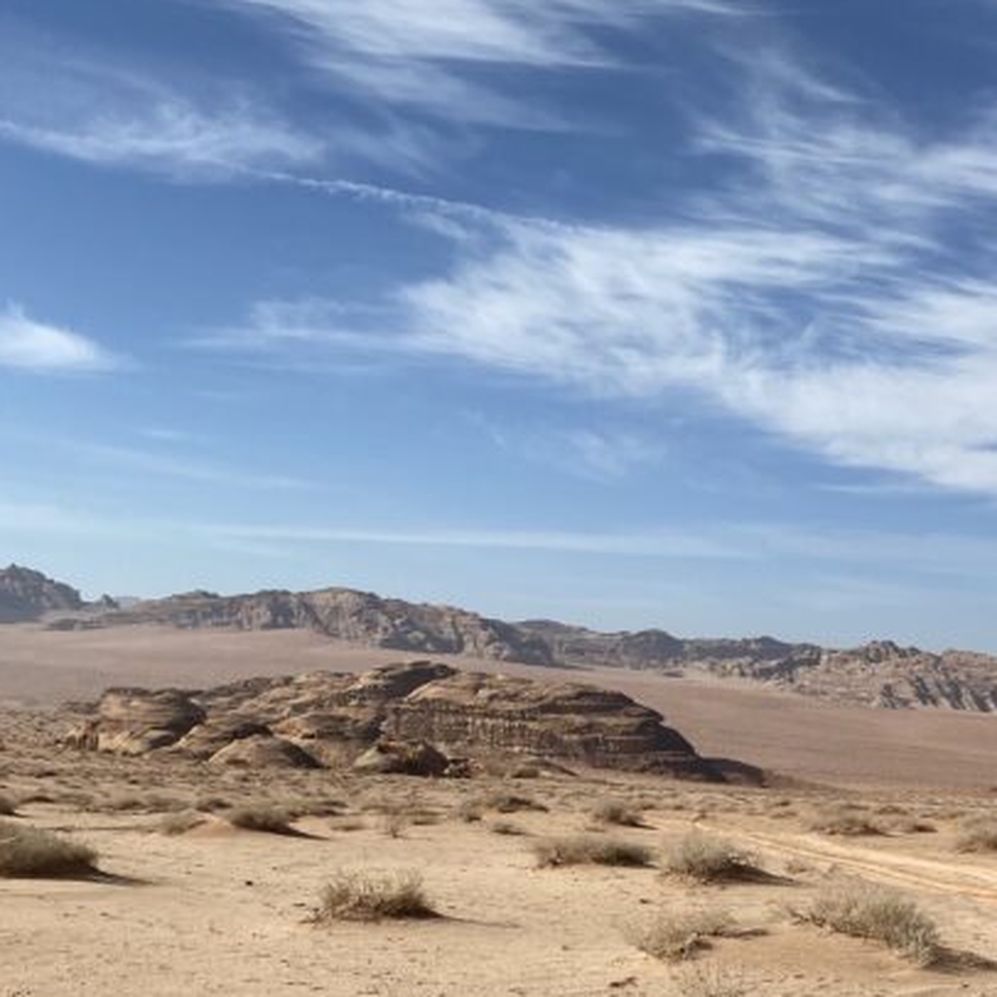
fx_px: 1890
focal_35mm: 58
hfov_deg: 27.5
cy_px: 749
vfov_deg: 29.1
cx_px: 1036
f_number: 1.8
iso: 32
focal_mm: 4.25
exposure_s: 1/5025
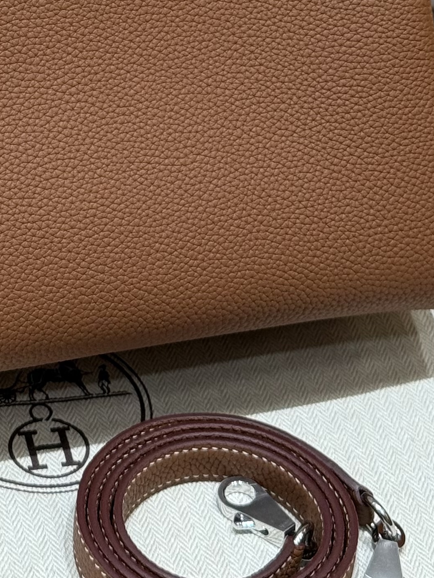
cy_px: -112
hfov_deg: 11.3
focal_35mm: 130
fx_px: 2173
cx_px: 0
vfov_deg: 14.7
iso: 50
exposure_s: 1/50
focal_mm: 6.76
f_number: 1.78
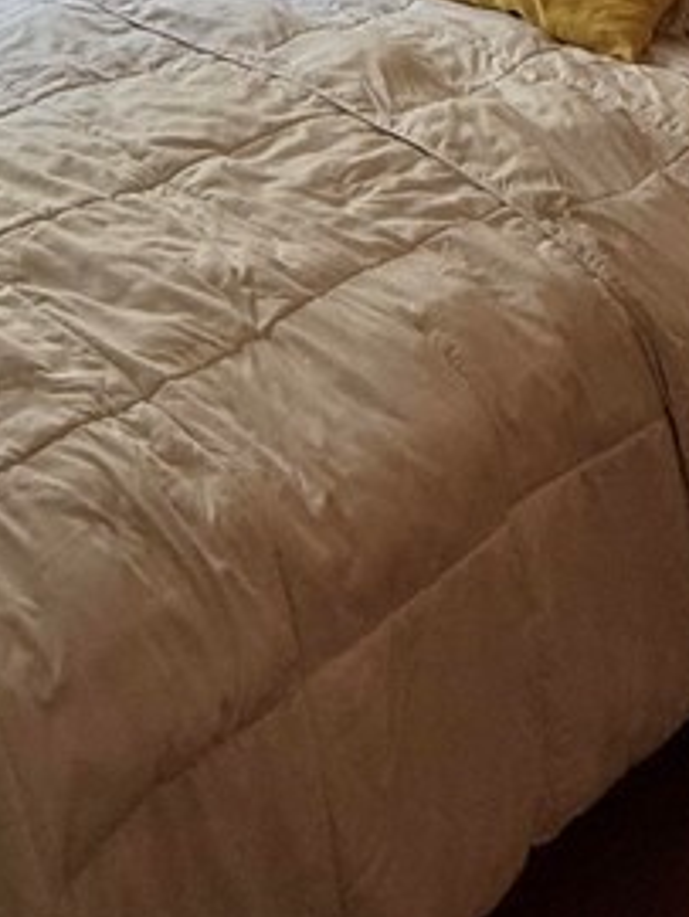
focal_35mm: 53
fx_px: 1404
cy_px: -343
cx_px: 197
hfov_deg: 27.3
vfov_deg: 28.2
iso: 80
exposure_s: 1/99
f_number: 2.2
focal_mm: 2.22
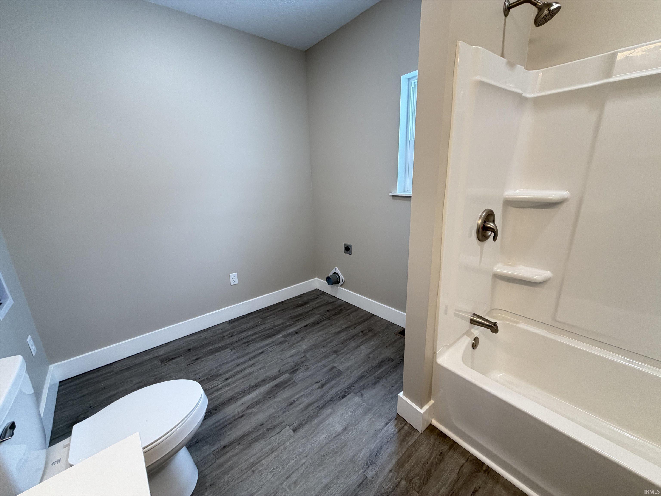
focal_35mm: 14
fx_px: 267
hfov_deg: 102.1
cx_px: 330
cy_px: 248
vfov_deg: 85.7
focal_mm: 2.22
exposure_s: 1/60
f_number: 2.2
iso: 200
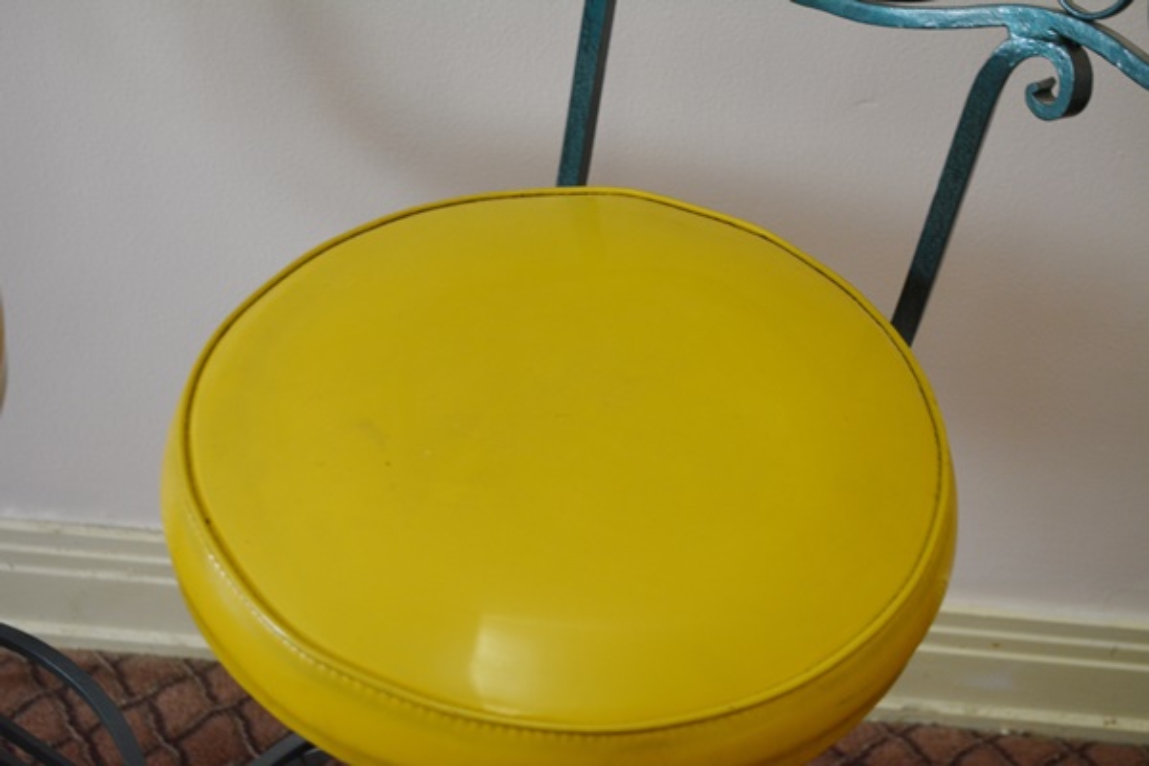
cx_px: 574
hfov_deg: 33.4
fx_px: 1915
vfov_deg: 22.6
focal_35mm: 60
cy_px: 383
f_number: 5.3
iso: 1100
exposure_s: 1/30
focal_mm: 40
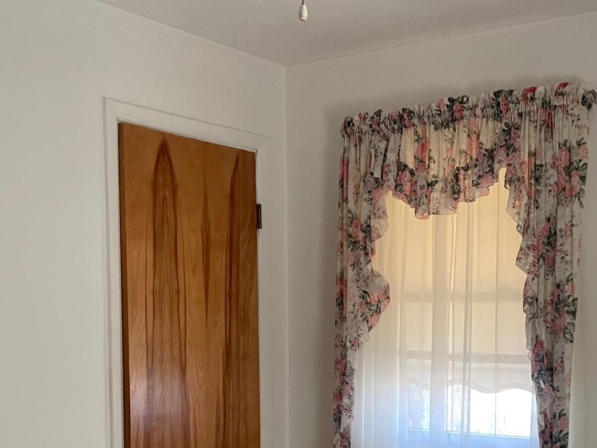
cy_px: 428
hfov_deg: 37.4
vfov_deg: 27.2
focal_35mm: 51
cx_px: 348
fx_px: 880
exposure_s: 1/60
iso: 160
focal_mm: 4.2
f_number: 1.6
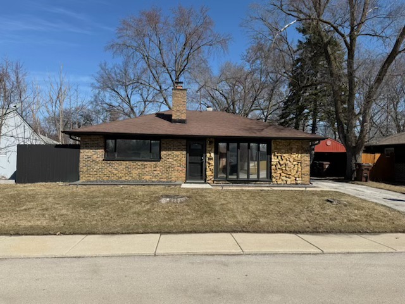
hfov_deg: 71.6
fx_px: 281
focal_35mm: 24
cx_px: 202
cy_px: 152
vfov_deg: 56.8
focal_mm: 6.76
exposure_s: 1/5319
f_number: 1.78
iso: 80
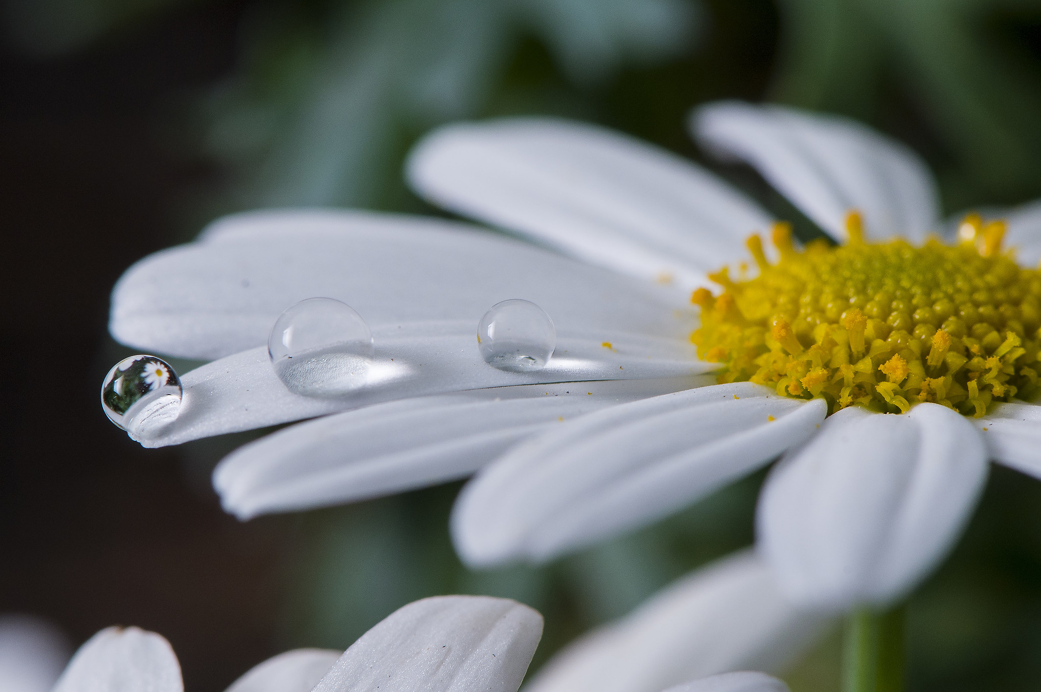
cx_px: 507
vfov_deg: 7.5
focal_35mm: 183
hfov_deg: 11.3
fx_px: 5273
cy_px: 326
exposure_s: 1/125
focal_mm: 105
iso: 200
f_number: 13
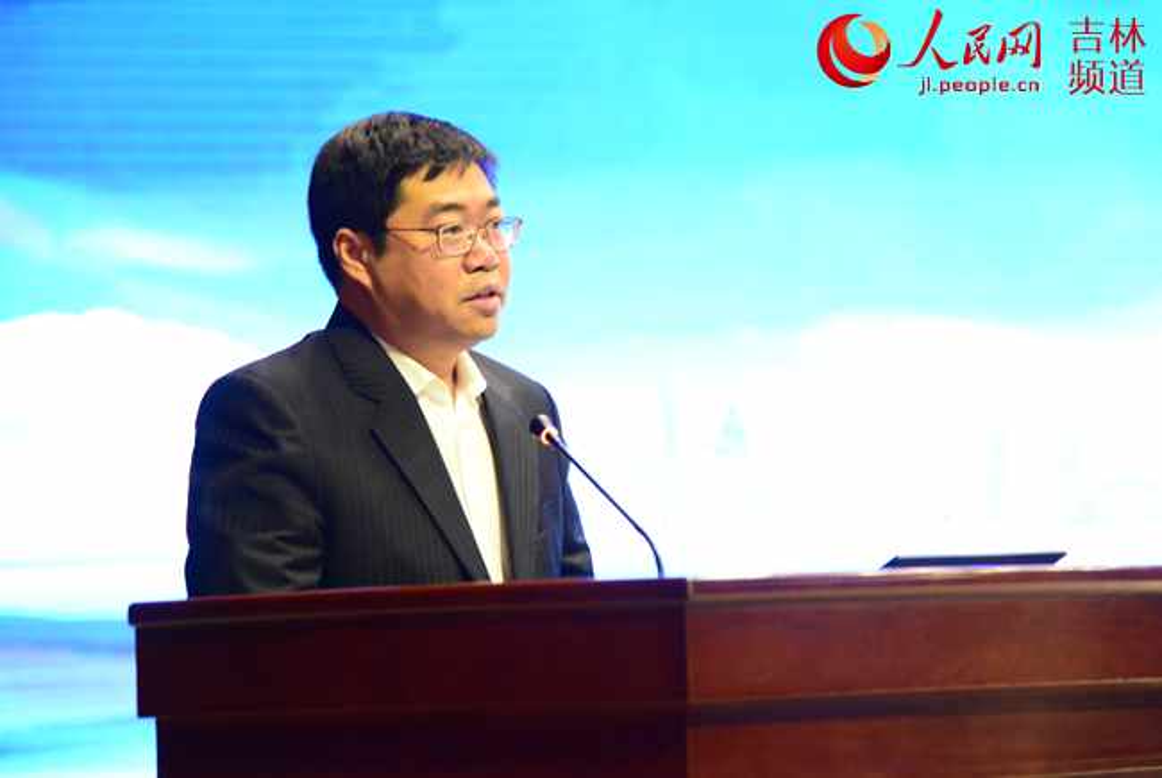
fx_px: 3878
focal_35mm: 120
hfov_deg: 17.0
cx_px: 581
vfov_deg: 11.5
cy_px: 389
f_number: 4
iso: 6400
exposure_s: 1/125
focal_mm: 120
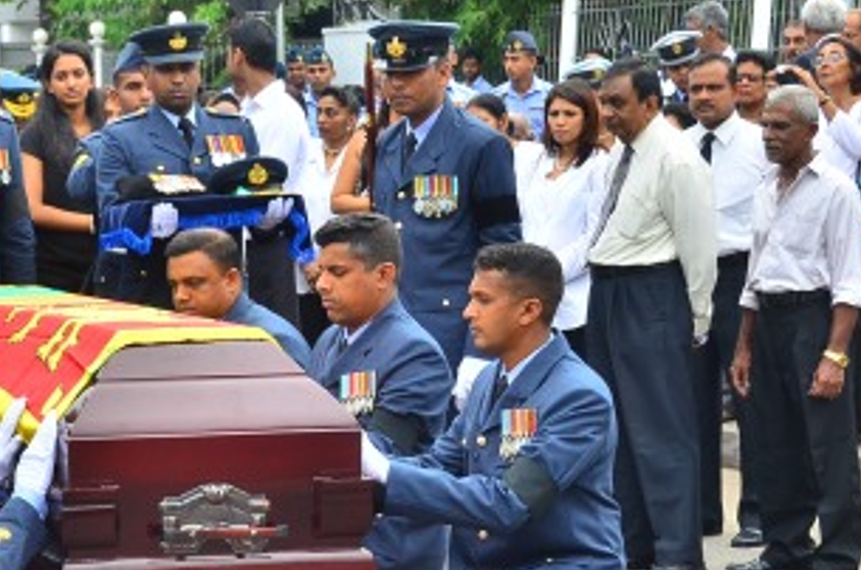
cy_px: 374
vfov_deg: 11.6
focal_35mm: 118
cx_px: 158
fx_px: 2816
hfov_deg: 17.2
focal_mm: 40
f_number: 7.1
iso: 250
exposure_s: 1/160
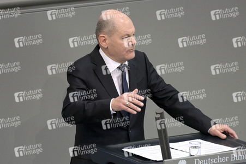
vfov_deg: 3.0
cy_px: 82
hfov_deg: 4.5
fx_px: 3141
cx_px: 123
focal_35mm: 460
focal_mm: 460
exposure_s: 1/500
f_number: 5.6
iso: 5000
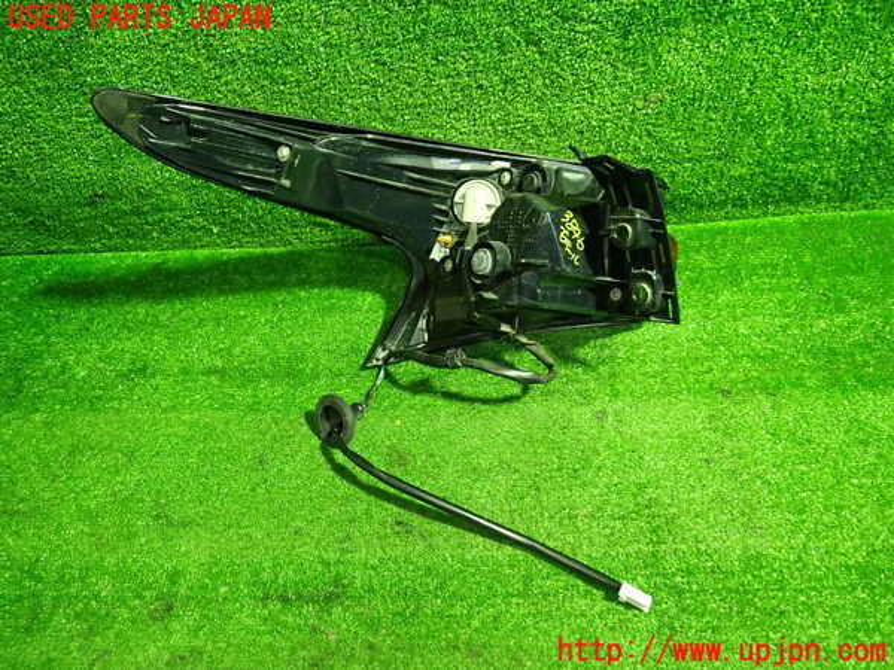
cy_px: 335
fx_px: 646
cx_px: 447
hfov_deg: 69.4
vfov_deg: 54.9
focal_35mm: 25
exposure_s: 1/30
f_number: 2
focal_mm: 4.5
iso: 500
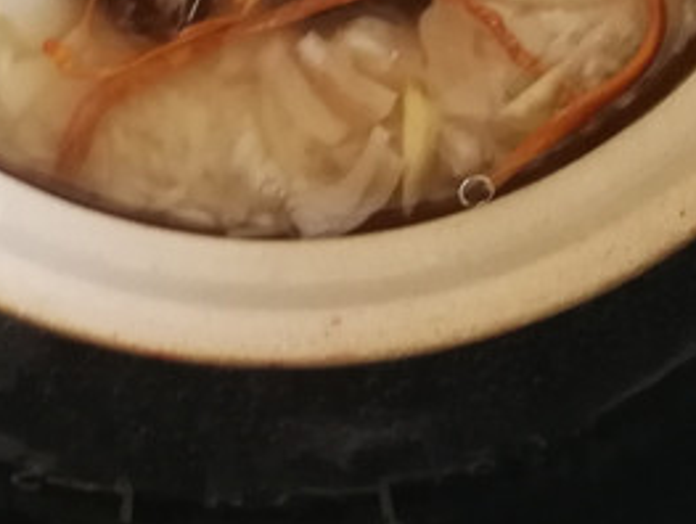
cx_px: 241
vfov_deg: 16.5
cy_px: -243
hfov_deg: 23.7
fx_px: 1651
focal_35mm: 82
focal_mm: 3.95
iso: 400
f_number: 2.2
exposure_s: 1/25
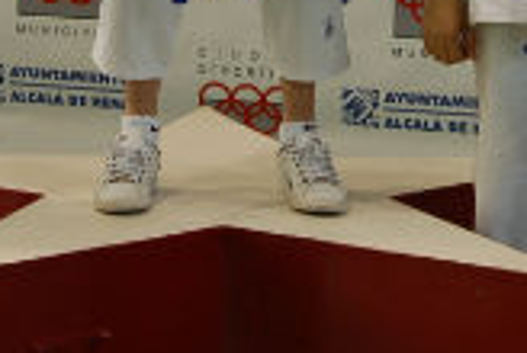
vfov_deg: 8.8
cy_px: -154
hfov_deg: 13.4
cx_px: 334
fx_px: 2244
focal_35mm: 153
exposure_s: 1/60
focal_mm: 28
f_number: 4
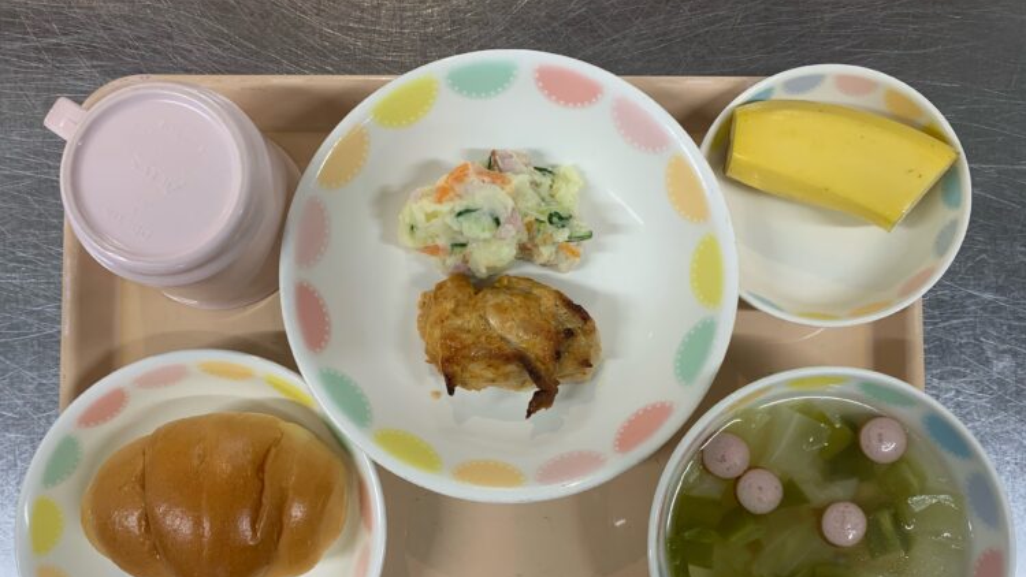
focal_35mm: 29
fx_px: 789
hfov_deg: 66.1
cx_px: 514
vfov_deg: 39.9
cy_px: 364
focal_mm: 4.25
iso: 64
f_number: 1.8
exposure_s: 1/60
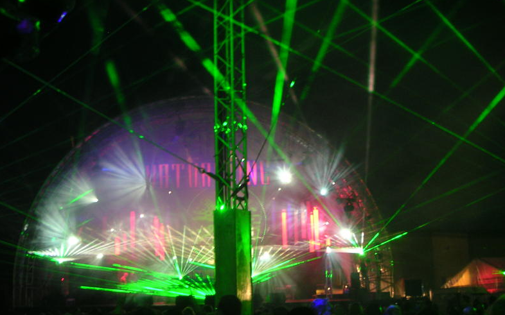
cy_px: 190
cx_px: 255
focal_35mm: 41
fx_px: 564
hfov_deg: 48.2
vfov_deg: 31.1
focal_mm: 6
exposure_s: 1/4
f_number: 2.8
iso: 100
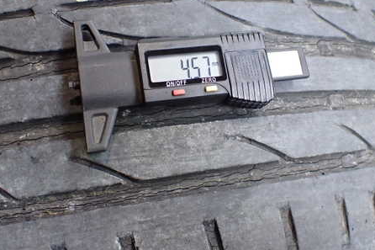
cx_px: 208
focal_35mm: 42
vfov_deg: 31.8
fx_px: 437
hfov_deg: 46.3
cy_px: 97
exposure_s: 1/125
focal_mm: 5.4
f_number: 2.3
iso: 640
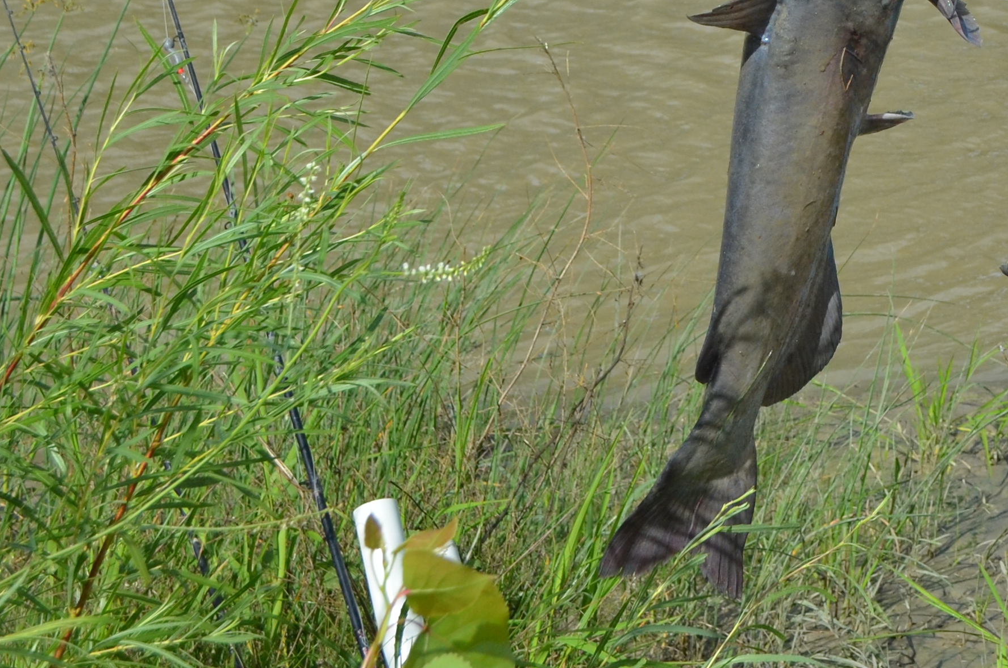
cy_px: -233
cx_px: 1163
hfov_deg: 19.4
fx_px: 2794
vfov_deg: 13.1
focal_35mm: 100
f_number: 6.3
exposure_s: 1/1600
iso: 400
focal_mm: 24
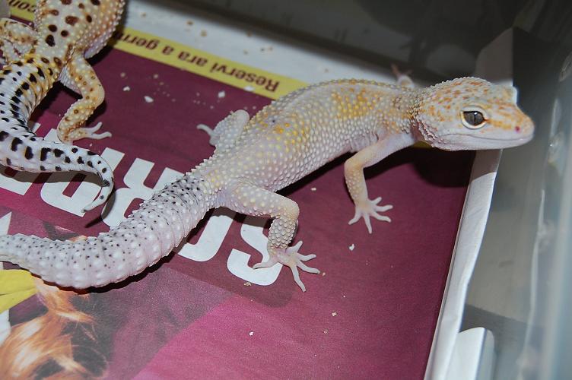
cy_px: 190
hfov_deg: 38.9
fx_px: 810
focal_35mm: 51
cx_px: 286
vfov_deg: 26.4
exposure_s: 1/500
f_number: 5.6
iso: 400
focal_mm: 34
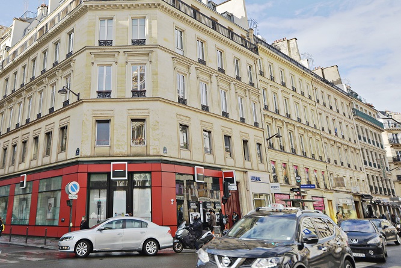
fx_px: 401
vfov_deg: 36.3
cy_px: 80
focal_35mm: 36
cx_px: 147
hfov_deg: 52.5
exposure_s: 1/100
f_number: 11
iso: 100
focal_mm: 24
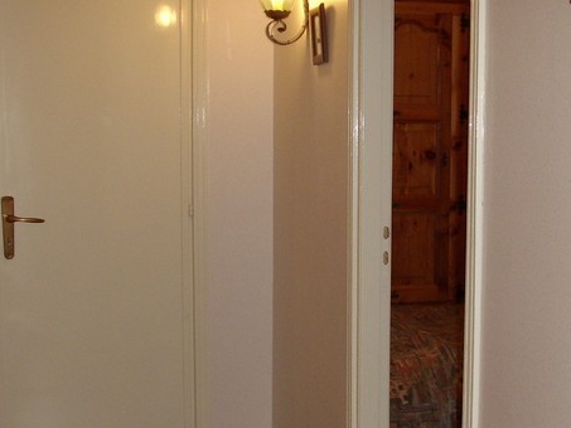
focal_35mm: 53
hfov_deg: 36.1
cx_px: 330
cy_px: 254
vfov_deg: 27.5
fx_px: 874
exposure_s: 1/30
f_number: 2.9
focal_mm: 5.8
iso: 141
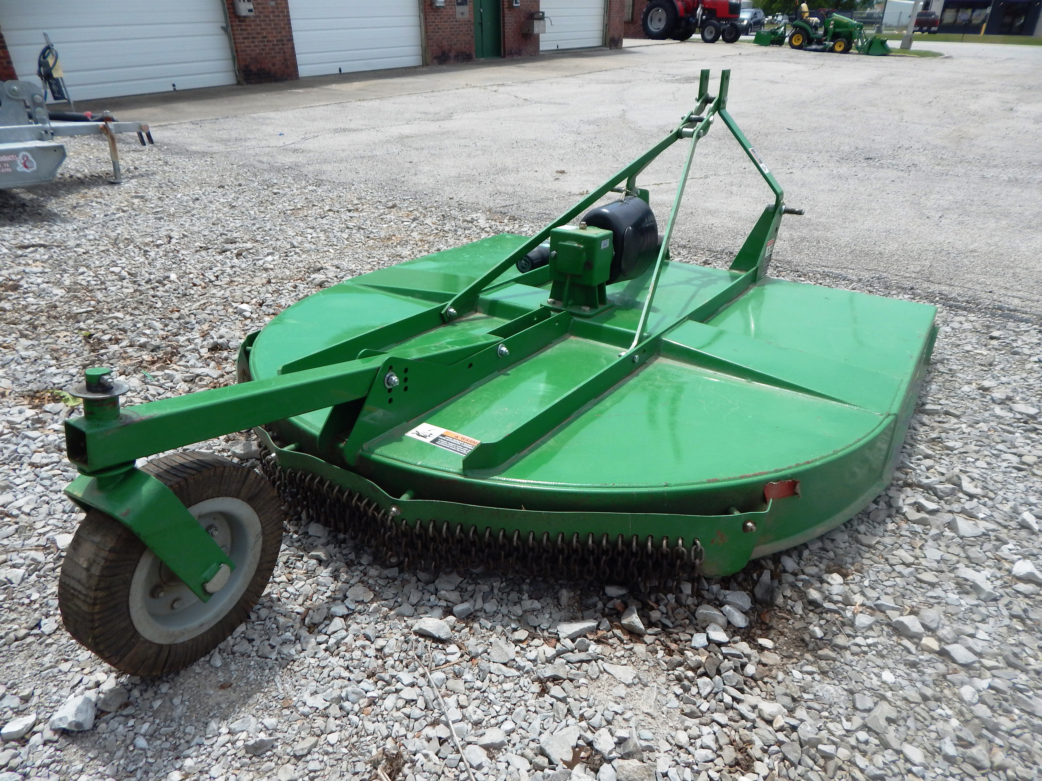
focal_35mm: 22
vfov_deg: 61.1
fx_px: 662
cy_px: 390
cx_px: 521
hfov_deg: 76.4
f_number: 6
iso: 125
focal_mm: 4
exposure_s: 1/500
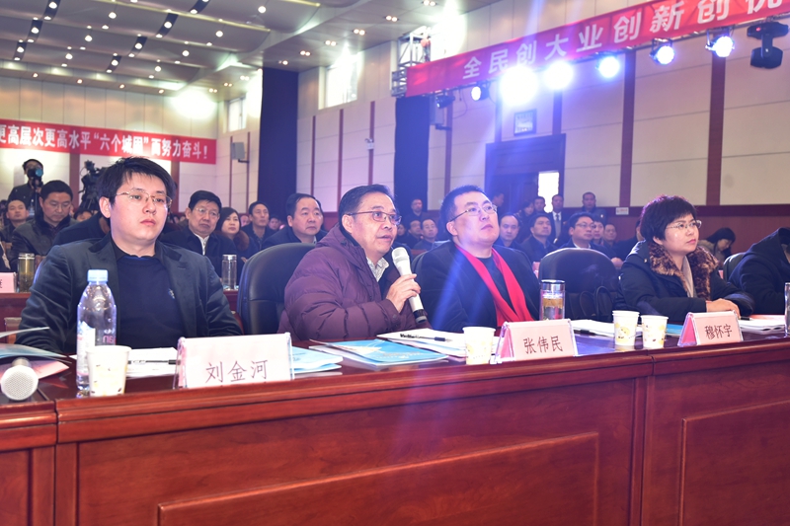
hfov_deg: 54.4
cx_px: 395
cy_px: 263
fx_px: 768
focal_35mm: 35
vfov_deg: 37.8
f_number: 4
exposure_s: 1/125
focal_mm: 35
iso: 1250
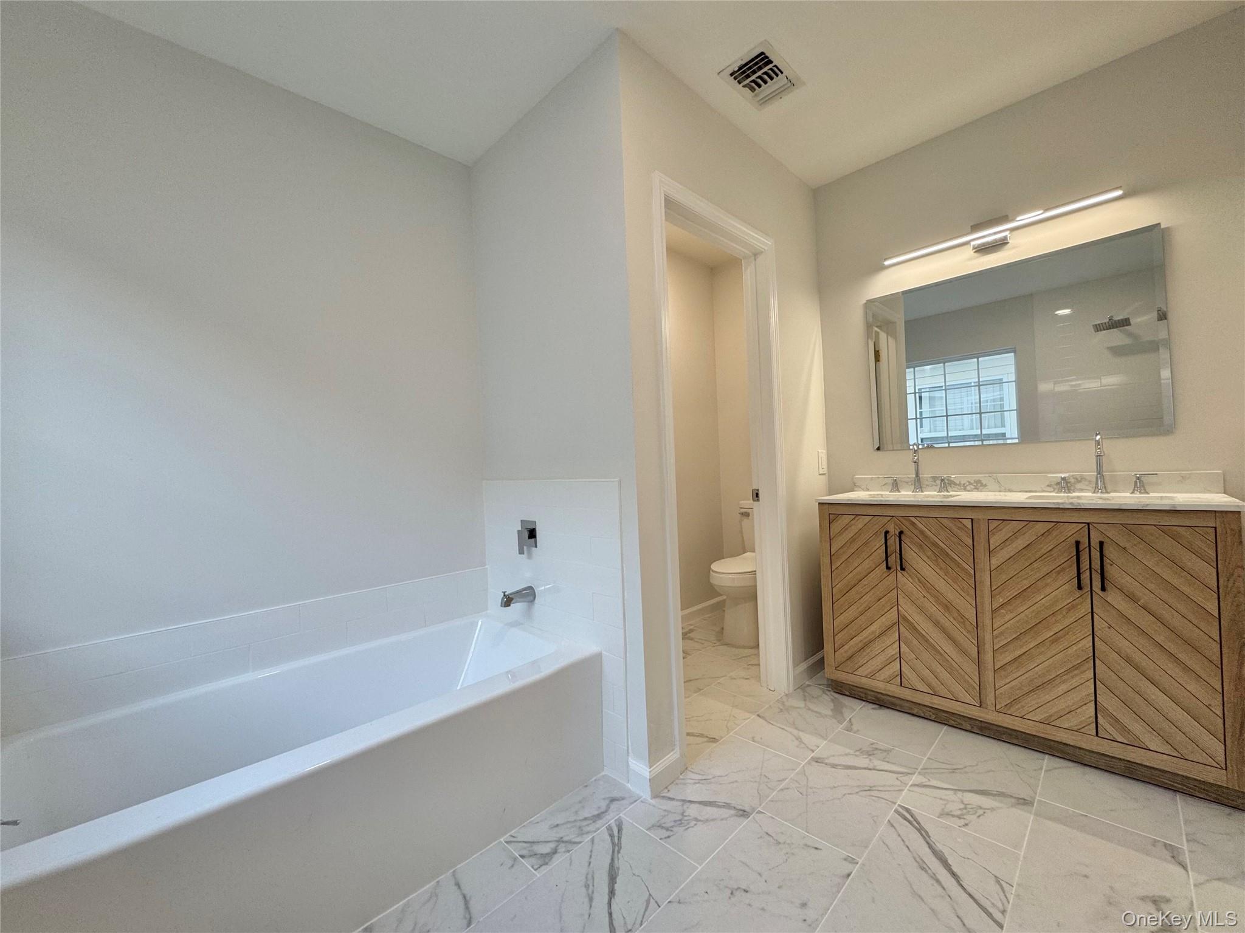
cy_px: 466
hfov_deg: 102.1
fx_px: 504
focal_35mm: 14
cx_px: 622
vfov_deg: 85.7
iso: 100
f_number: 2.2
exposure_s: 1/120
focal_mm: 2.22
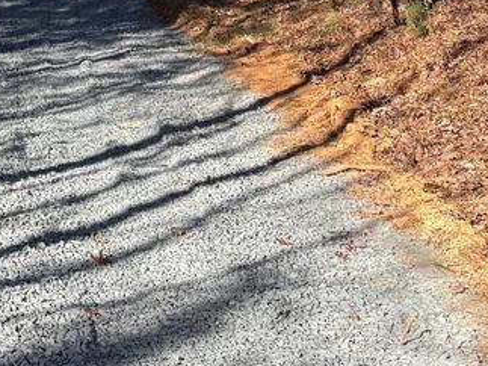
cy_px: -315
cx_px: -258
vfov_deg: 12.5
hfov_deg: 16.6
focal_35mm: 107
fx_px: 1508
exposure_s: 1/1689
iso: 100
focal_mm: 6.76
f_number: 1.78
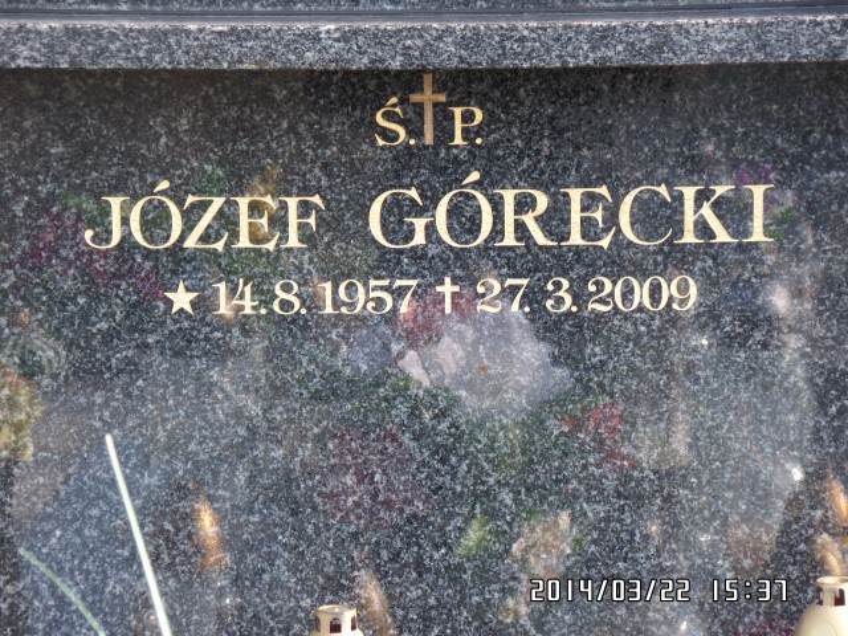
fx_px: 3454
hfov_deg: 14.0
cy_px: 318
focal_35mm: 141
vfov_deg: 10.5
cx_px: 424
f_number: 4.2
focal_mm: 25.2
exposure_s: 1/60
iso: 100
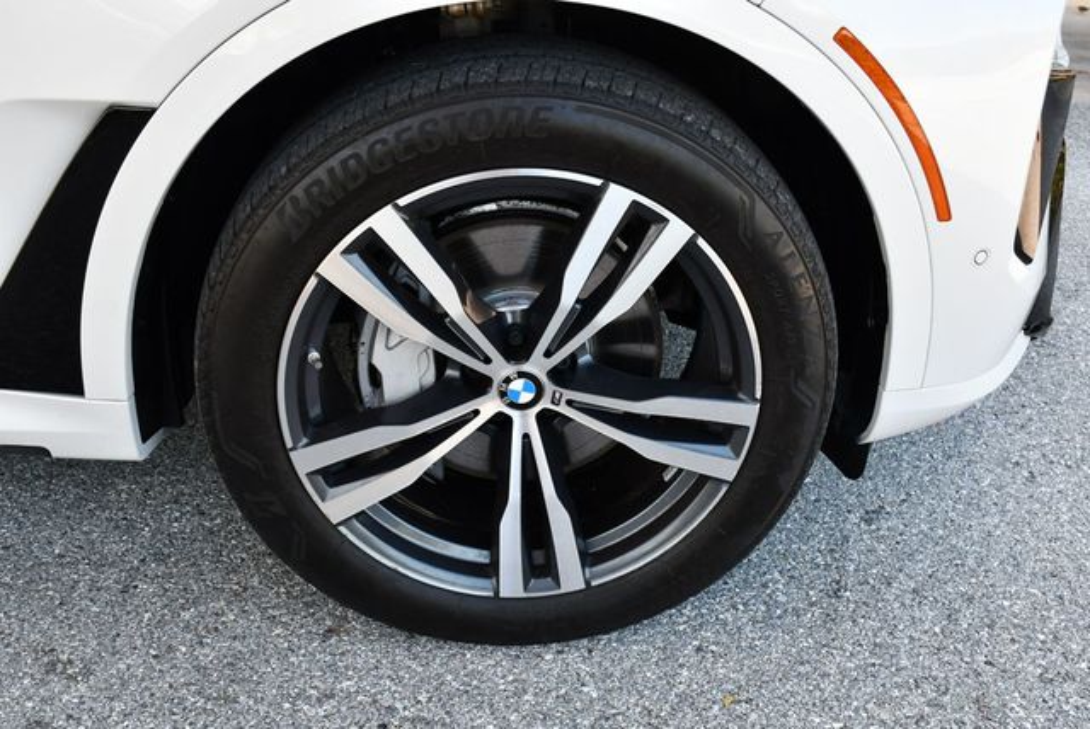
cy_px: 364
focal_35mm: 36
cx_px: 545
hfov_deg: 53.1
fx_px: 1091
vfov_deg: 36.9
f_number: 5
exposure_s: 1/250
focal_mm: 18
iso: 400
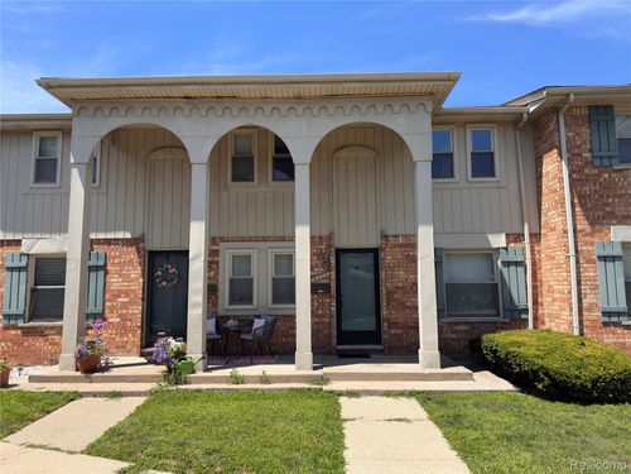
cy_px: 237
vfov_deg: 56.8
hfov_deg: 71.6
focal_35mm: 24
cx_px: 316
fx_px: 437
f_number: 1.78
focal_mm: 6.86
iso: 100
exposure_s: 1/4405
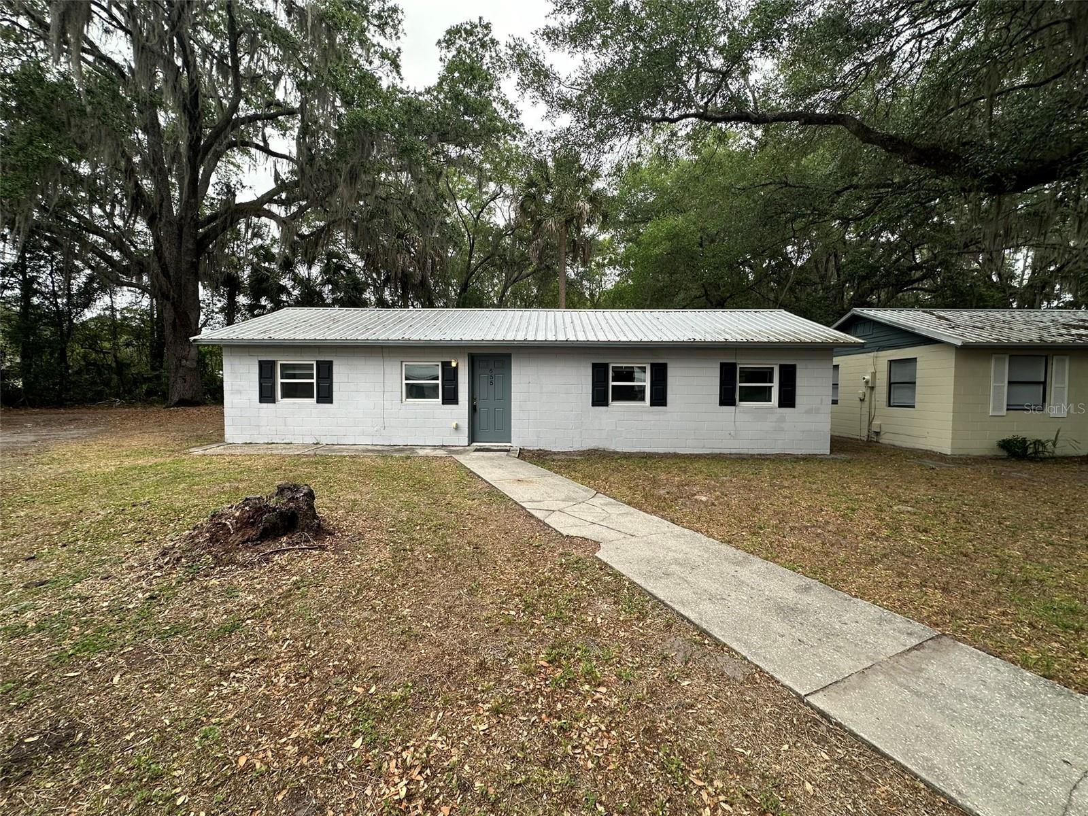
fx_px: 440
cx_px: 544
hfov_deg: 102.1
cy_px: 408
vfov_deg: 85.7
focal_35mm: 14
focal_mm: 2.22
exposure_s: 1/465
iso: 40
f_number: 2.2
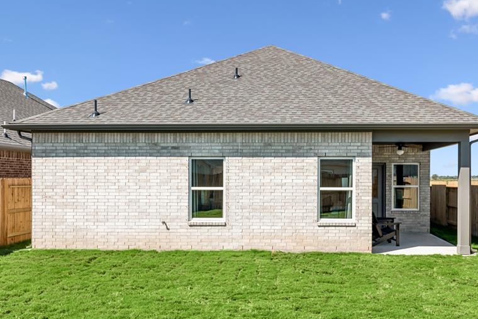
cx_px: 261
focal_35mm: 35
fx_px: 465
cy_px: 178
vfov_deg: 37.8
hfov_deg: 54.3
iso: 160
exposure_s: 1/200
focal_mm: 26
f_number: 9
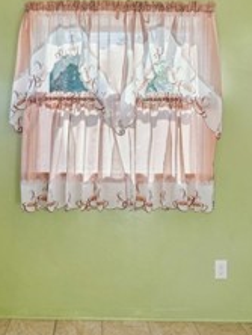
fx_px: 349
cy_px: 136
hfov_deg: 39.4
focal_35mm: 36
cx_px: 91
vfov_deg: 51.0
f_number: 8
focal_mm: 13
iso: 160
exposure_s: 1/30
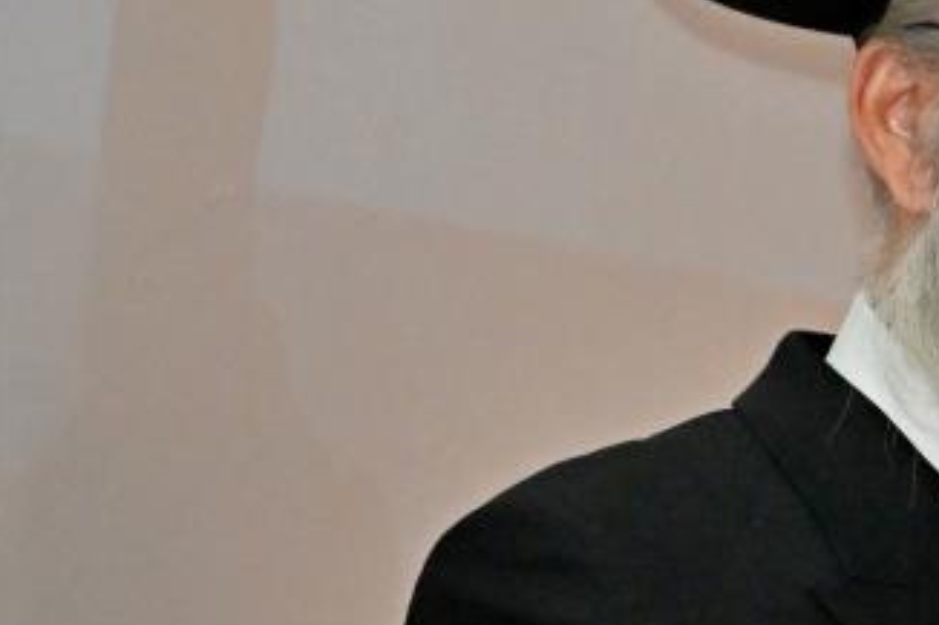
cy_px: 452
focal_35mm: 754
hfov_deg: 2.7
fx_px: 19656
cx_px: 1046
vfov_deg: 1.8
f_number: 2.8
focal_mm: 160
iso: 1600
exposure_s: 1/160
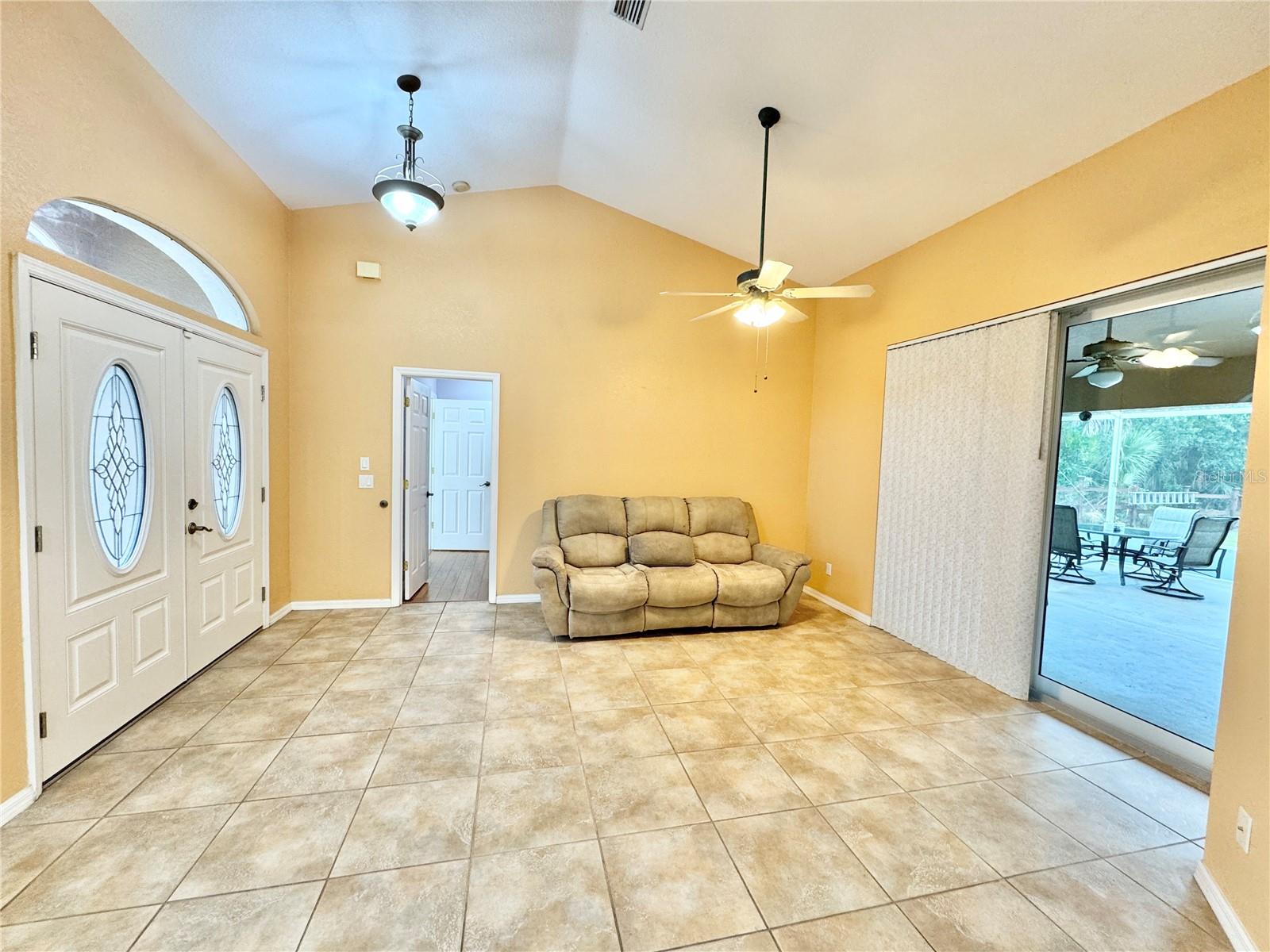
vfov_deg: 85.7
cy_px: 476
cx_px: 635
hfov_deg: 102.1
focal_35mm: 14
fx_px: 514
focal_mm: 2.22
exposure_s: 1/60
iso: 200
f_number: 2.2
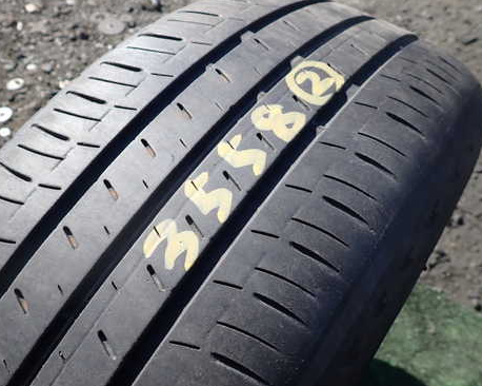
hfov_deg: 55.5
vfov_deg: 45.8
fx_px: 456
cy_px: 192
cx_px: 205
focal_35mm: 32
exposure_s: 1/500
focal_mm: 4.5
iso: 100
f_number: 2.8
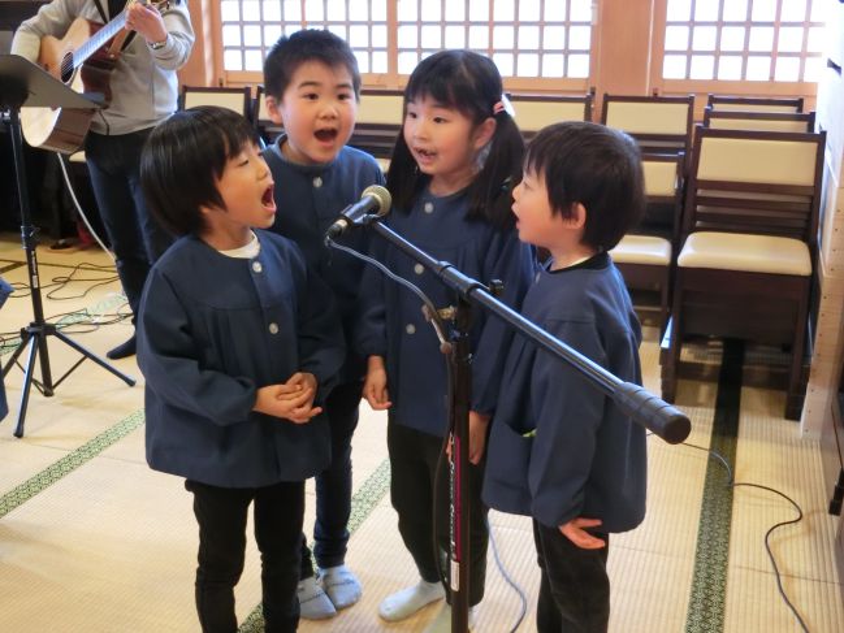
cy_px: 316
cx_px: 422
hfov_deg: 47.9
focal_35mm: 39
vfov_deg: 36.8
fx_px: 951
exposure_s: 1/20
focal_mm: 6.9
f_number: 4.1
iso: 800
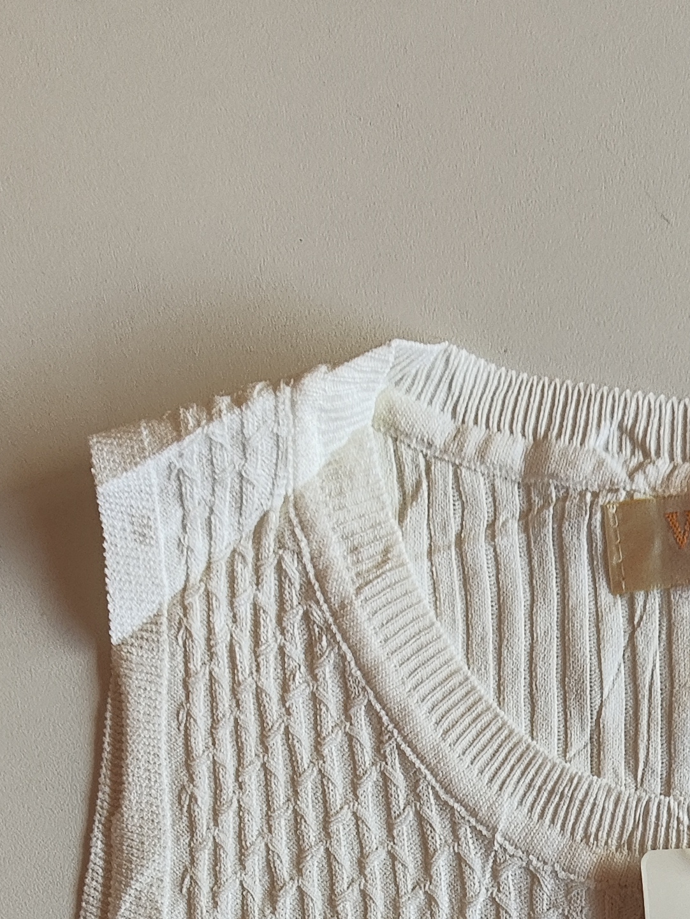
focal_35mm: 77
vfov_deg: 20.9
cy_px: 1438
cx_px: 663
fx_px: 2045
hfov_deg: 18.7
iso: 68
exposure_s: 1/120
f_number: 1.8
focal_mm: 4.68
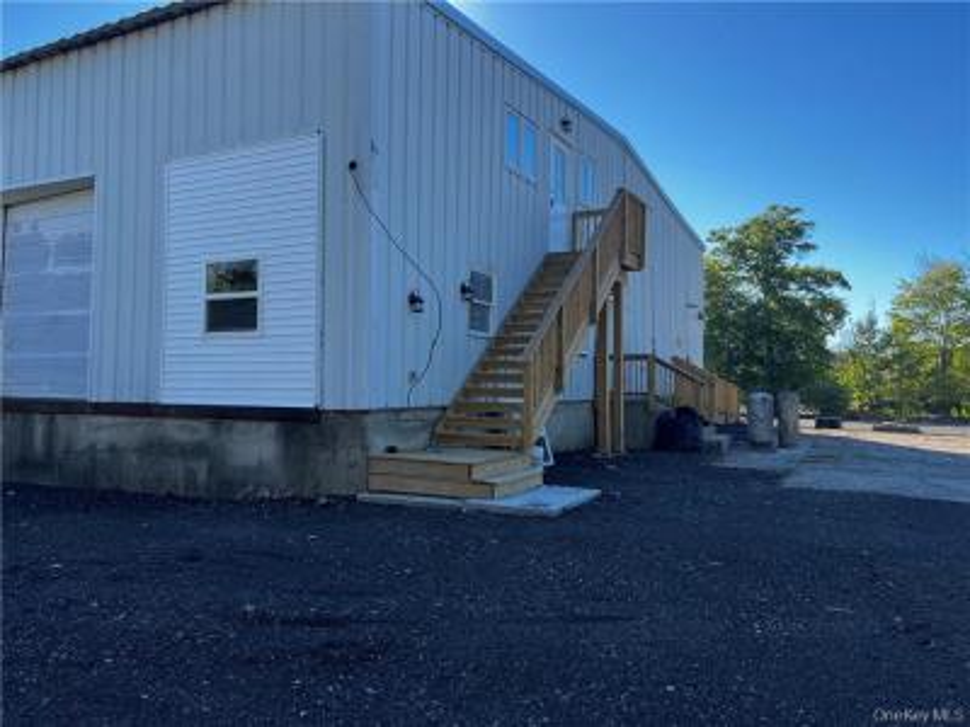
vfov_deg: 53.1
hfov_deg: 67.3
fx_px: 729
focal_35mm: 26
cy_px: 364
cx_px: 485
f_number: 1.5
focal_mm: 5.7
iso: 50
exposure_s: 1/1029
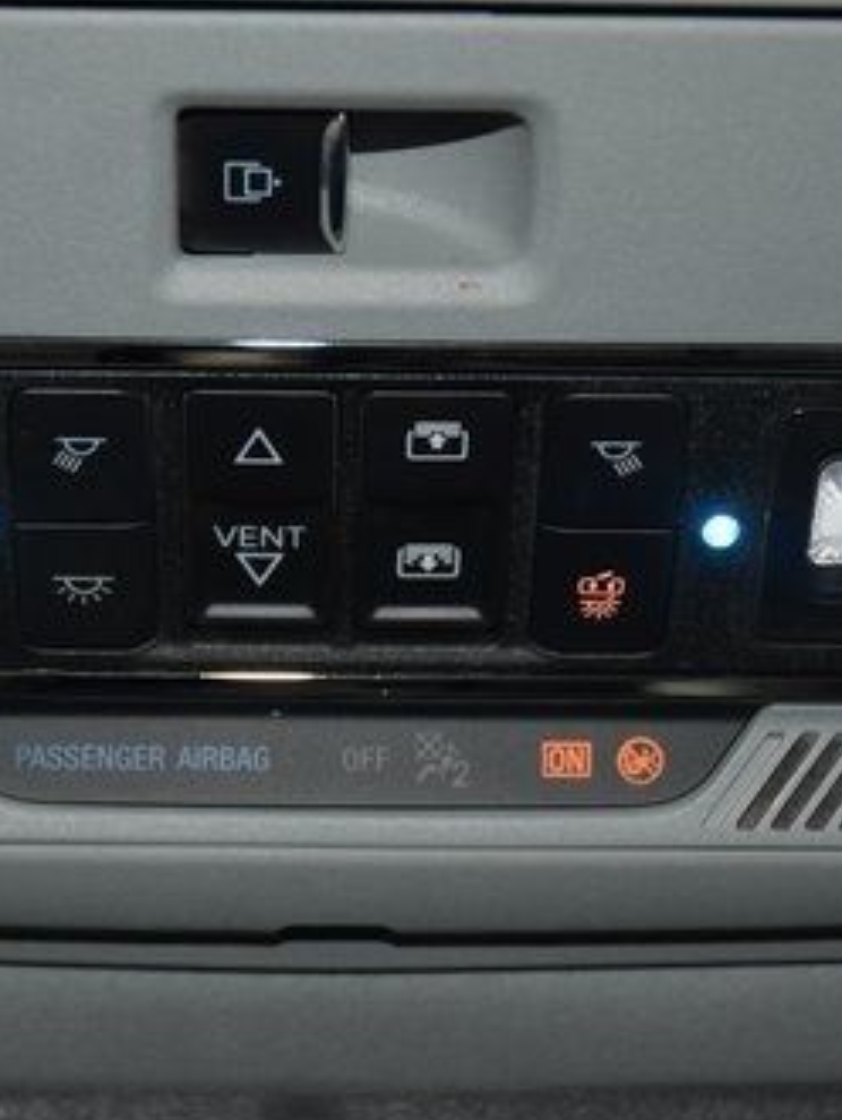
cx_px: 346
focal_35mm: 95
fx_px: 3077
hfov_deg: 15.6
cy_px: 453
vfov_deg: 20.6
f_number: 4
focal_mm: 34
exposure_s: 1/60
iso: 450
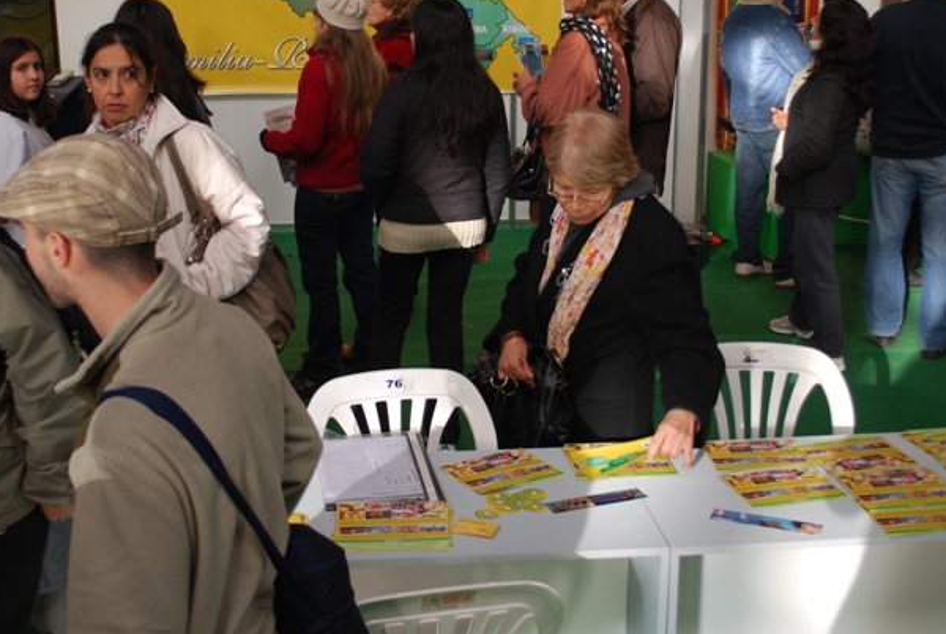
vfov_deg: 26.0
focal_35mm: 52
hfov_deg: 38.1
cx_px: 448
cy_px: 238
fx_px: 1368
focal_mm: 26
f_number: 4.5
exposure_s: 1/50
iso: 200
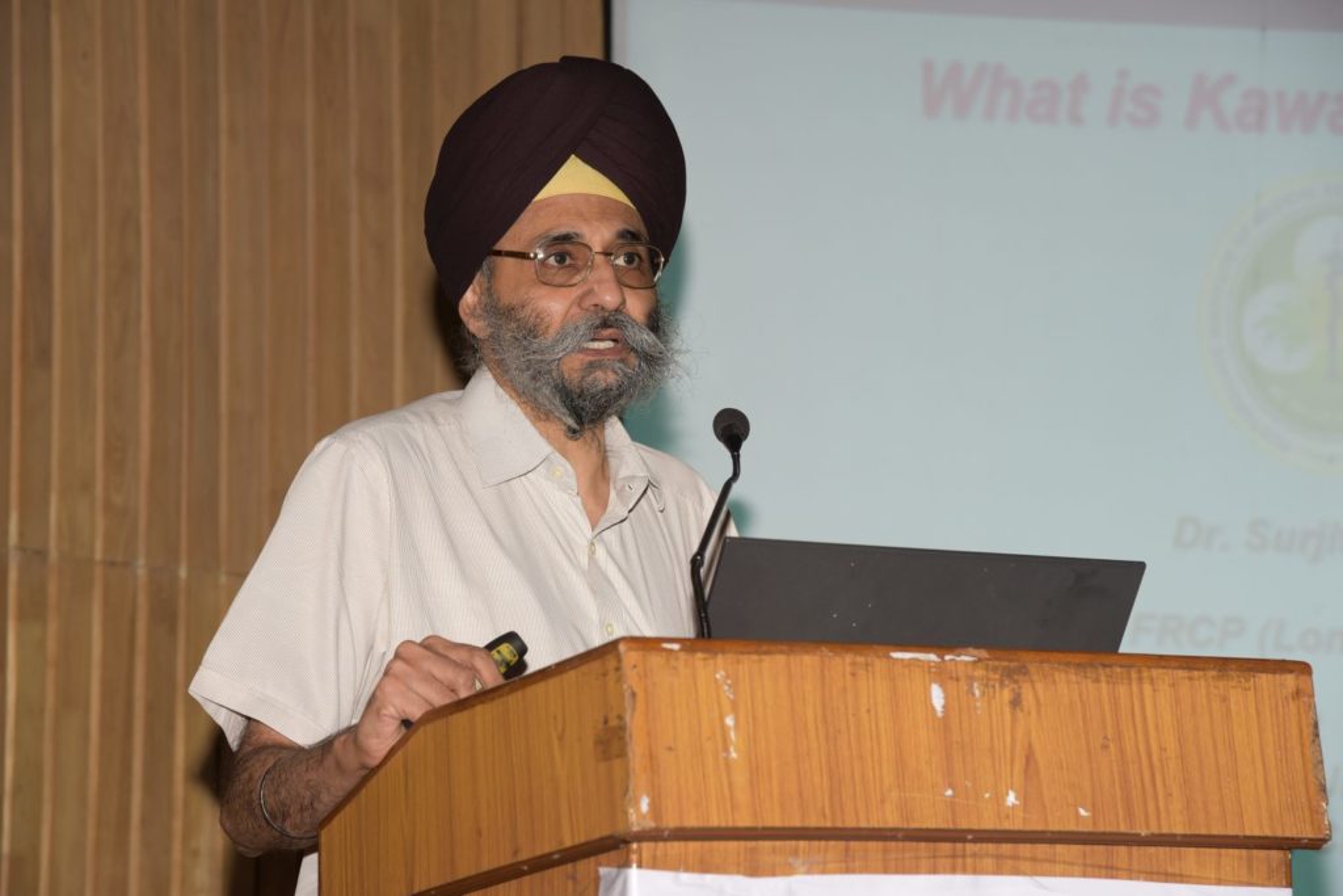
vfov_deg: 11.4
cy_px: 448
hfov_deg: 17.1
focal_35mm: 120
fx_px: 4477
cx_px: 672
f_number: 6.3
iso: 800
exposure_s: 1/125
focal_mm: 120
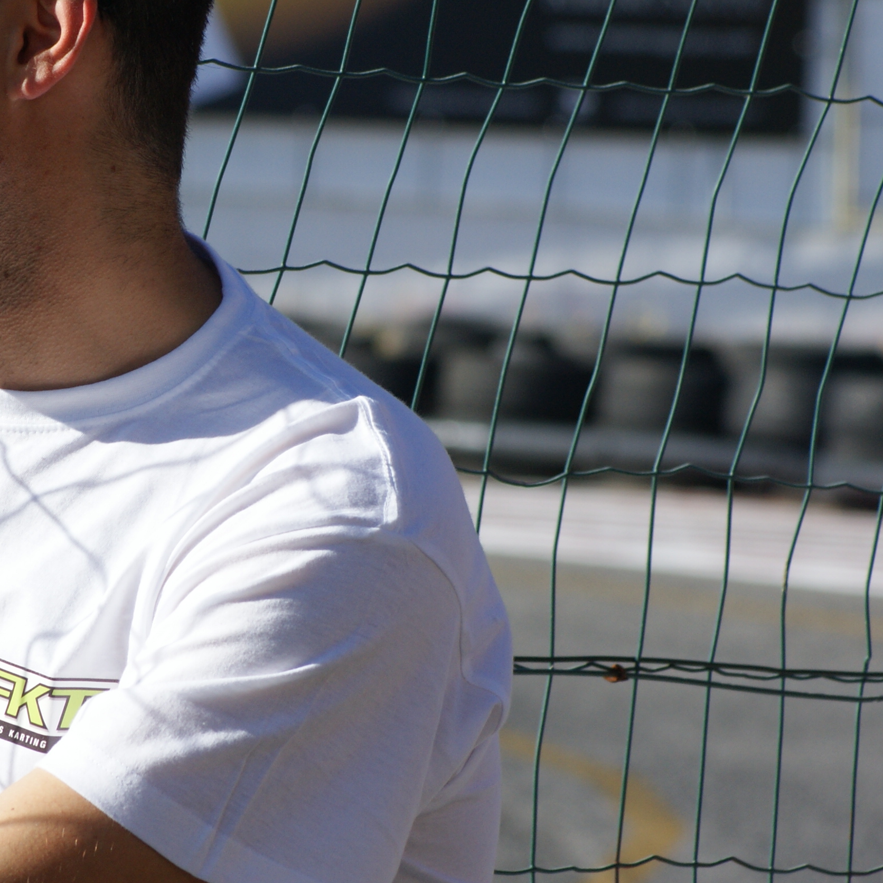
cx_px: 169
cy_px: 412
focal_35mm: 350
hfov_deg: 5.0
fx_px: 10101
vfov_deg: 5.0
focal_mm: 100
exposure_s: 1/500
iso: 100
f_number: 6.3
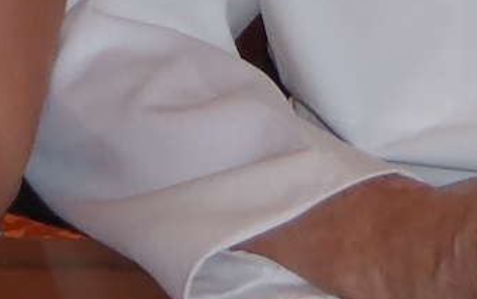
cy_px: -391
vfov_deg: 5.1
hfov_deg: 8.3
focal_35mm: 252
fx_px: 3276
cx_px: 243
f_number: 4.3
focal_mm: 7.57
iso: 125
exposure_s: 1/40
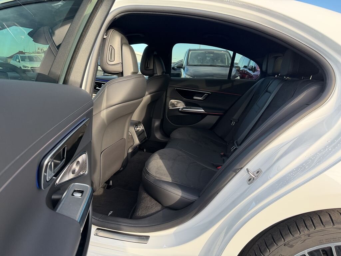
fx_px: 236
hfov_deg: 71.6
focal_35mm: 24
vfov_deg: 56.8
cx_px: 170
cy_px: 128
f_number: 1.78
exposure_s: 1/208
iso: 125
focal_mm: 6.76
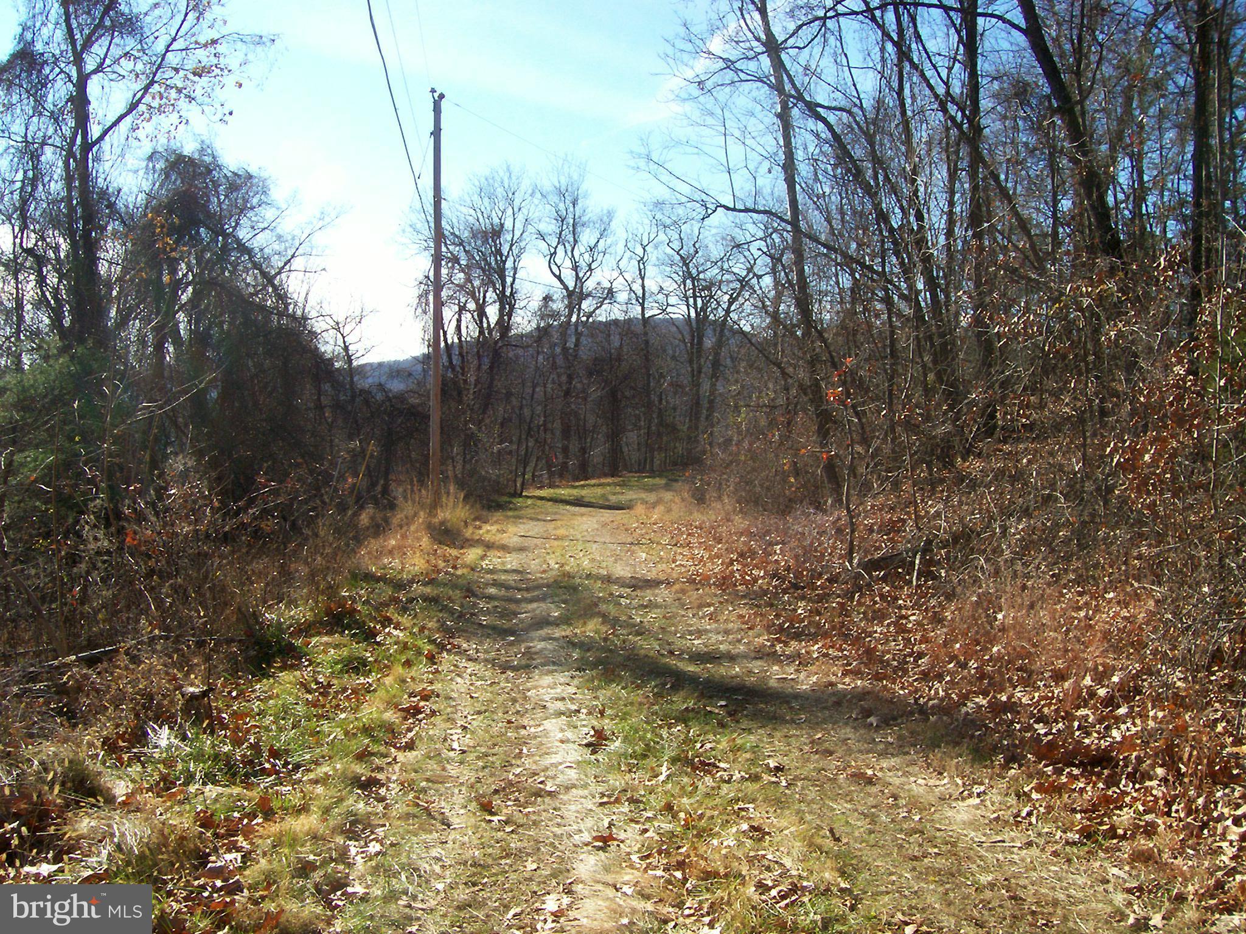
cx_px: 623
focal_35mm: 34
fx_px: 1224
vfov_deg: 41.8
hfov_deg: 54.0
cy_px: 467
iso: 80
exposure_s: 1/262
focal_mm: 5.6
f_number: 5.1
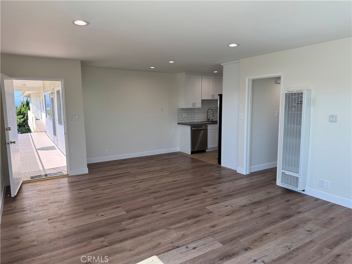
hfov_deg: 71.6
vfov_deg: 56.8
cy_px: 132
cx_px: 176
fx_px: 244
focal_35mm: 24
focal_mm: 6.76
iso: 80
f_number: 1.78
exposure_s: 1/397
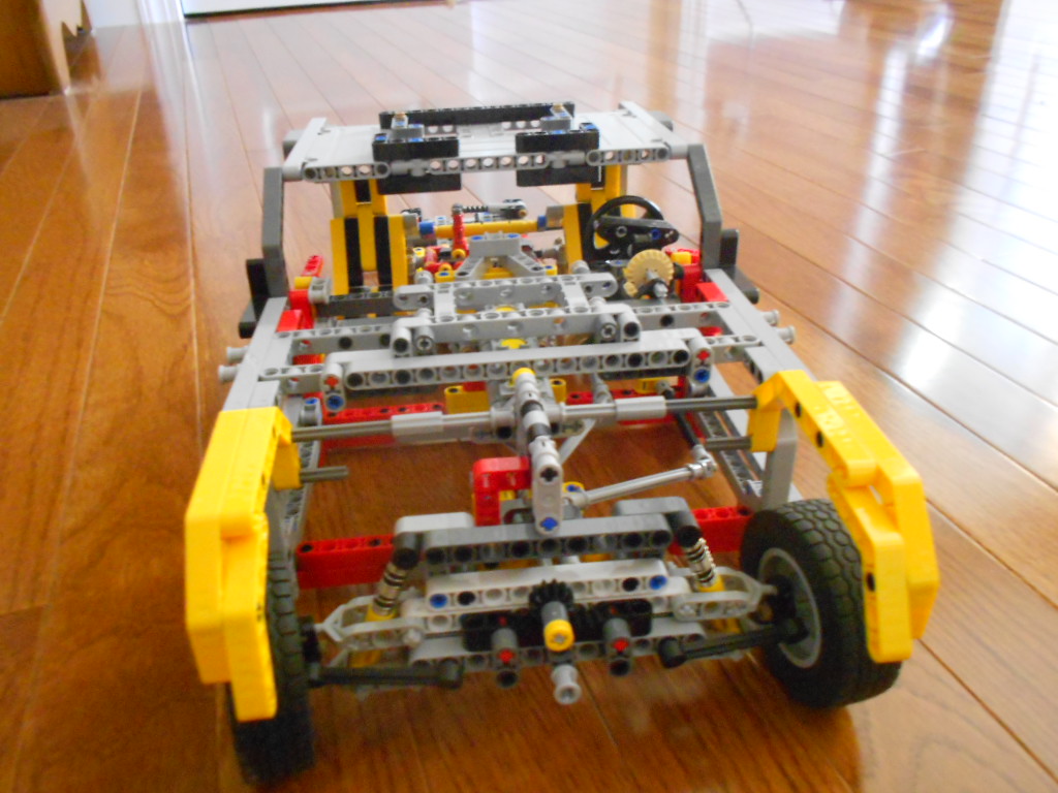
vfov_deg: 48.2
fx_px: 886
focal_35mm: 29
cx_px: 529
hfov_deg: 61.7
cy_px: 396
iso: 800
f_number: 3.4
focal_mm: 5.1
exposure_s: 1/5
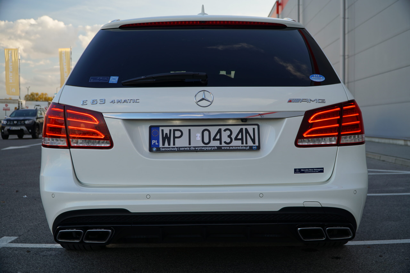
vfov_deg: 30.9
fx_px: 495
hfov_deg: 45.0
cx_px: 205
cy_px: 136
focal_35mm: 44
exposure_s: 1/80
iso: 100
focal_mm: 29
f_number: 4.5
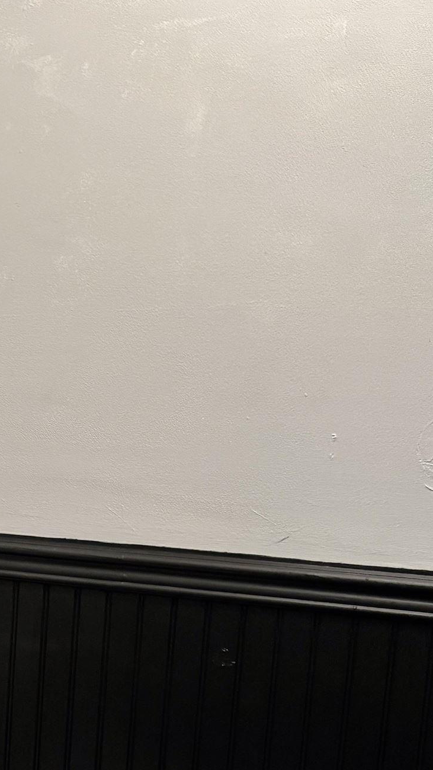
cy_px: 641
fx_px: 1367
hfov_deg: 16.9
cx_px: -130
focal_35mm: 67
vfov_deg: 30.5
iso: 250
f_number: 1.6
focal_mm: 5.96
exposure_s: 1/60
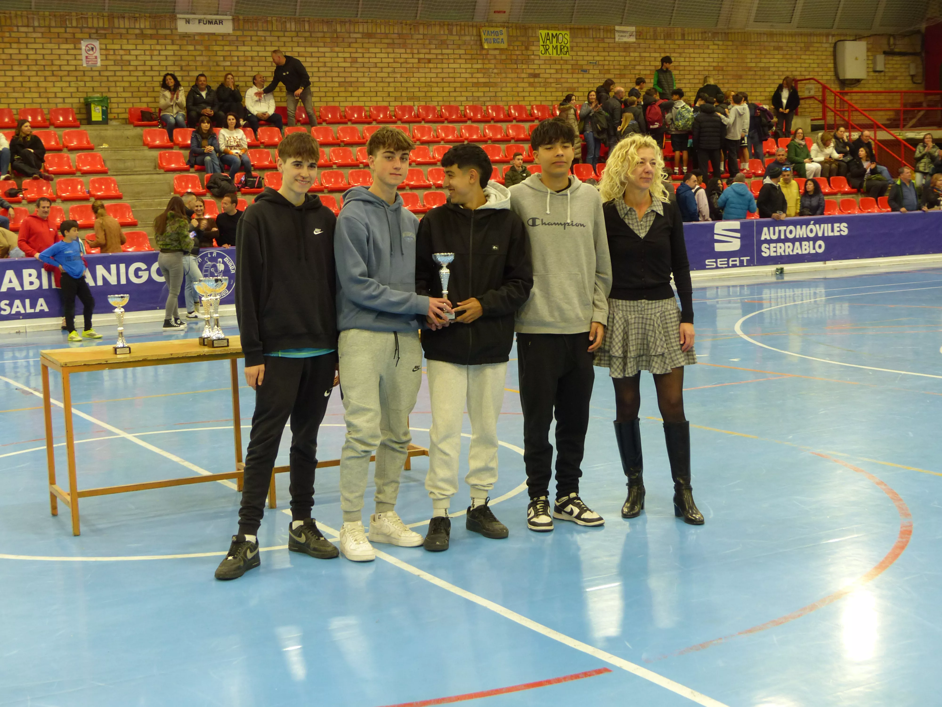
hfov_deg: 36.8
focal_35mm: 52
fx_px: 1415
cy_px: 354
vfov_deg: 28.0
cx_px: 471
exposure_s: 1/30
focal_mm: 9.4
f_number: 2.8
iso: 200
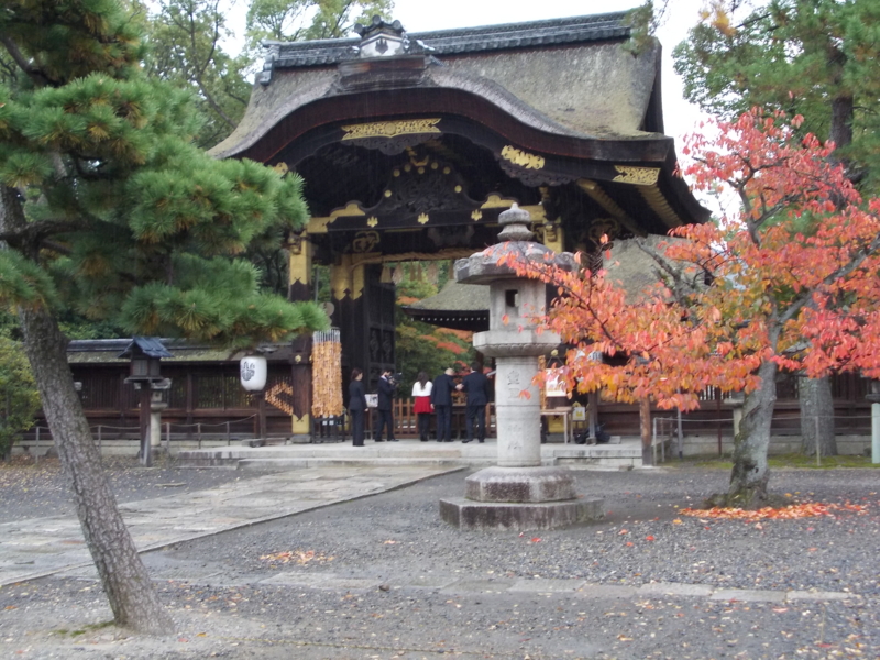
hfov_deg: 37.5
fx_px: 1297
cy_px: 330
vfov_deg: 28.6
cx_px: 440
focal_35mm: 51
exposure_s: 1/30
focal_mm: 7.2
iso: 140
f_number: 3.6
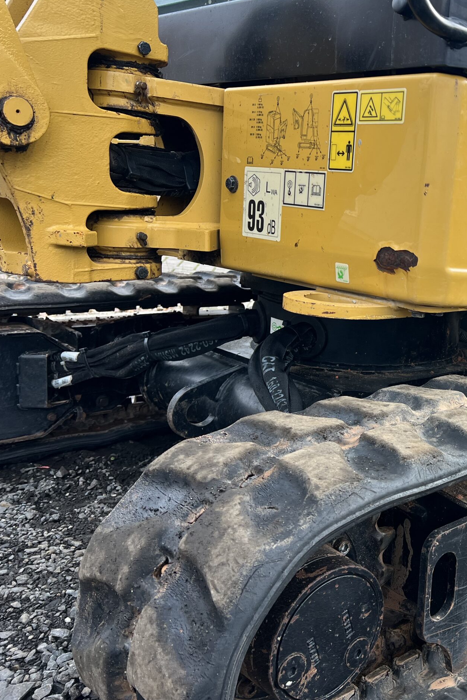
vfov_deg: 51.9
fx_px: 720
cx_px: 454
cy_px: 343
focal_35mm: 37
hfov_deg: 33.3
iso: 50
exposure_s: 1/414
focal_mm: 5.7
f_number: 1.5
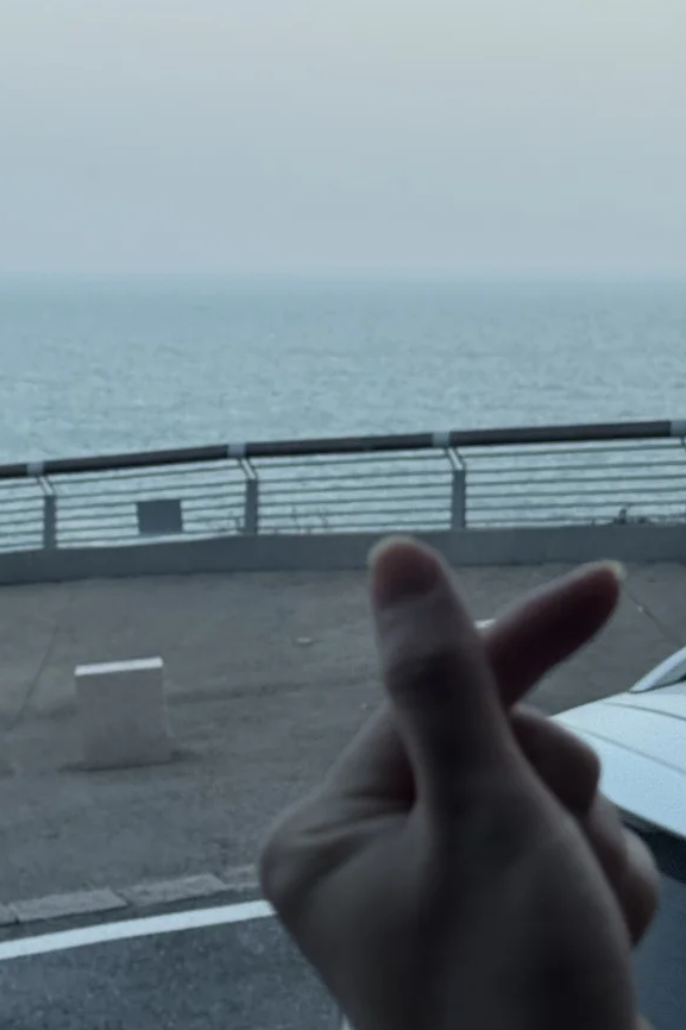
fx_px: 2373
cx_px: 193
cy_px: 365
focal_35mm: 83
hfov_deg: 16.4
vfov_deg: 24.4
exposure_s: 1/620
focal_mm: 6.76
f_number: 1.78
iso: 64
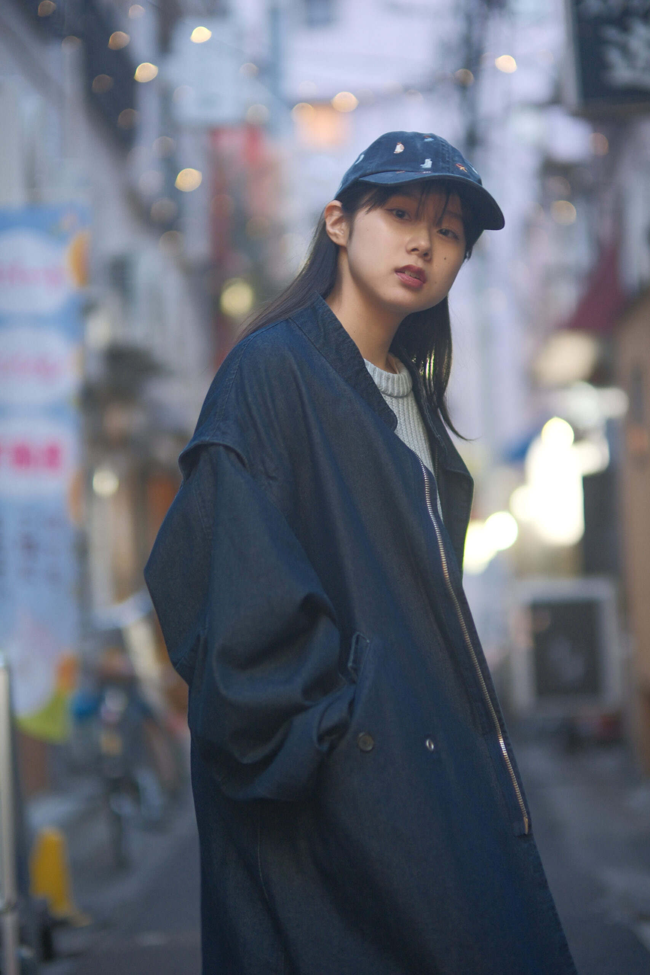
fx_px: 2031
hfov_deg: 18.2
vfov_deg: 27.0
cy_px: 488
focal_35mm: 75
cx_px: 325
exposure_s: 1/75
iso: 400
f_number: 1
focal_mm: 50
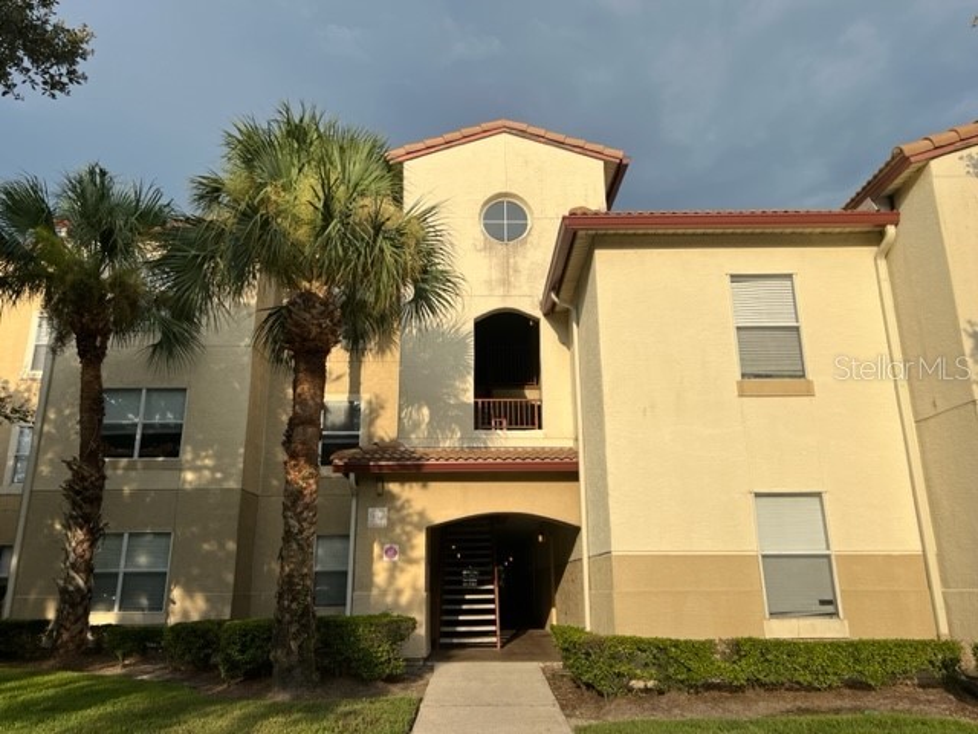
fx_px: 735
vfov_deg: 53.1
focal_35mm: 26
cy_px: 367
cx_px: 489
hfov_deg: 67.3
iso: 50
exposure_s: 1/6993
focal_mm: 5.7
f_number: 1.5
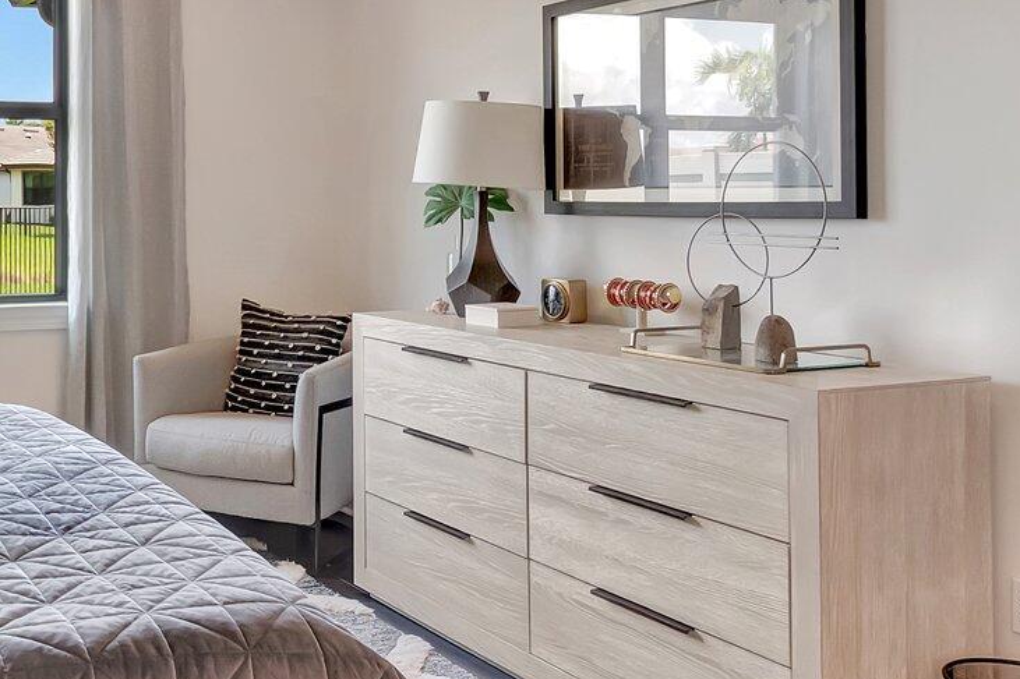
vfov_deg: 31.3
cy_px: 167
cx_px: 133
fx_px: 1190
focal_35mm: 42
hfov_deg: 43.1
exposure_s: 1/25
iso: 640
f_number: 8
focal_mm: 10
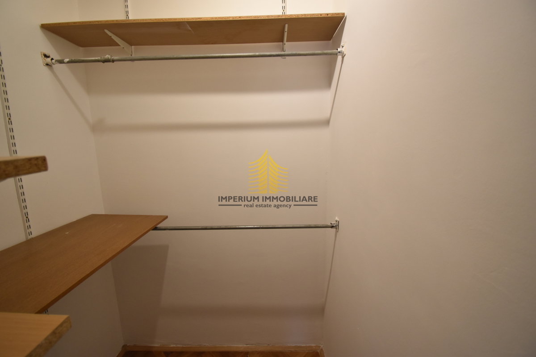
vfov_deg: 77.3
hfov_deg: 100.4
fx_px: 223
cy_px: 178
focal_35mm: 15
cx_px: 268
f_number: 4.5
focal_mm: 10
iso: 800
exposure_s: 1/30
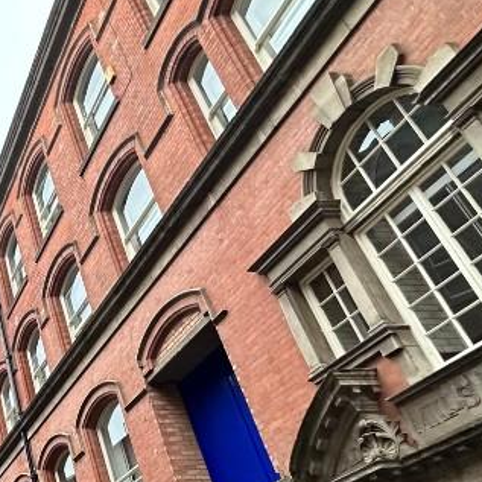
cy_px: 397
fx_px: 630
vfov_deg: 39.9
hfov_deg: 30.4
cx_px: -182
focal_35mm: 40
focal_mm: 2.22
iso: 125
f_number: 2.2
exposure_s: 1/99
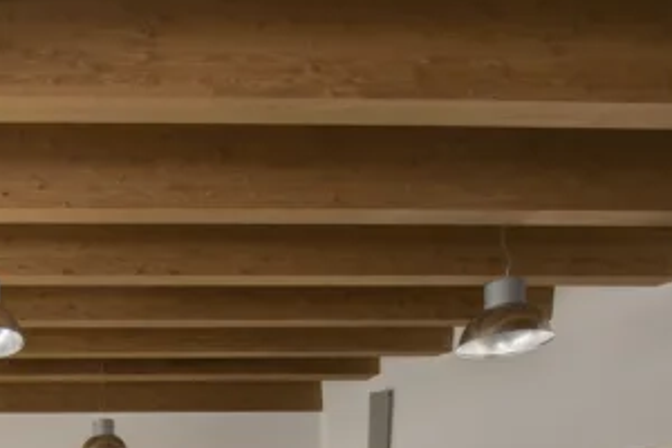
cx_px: -22
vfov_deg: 25.2
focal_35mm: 42
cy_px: 650
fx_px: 784
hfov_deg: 39.9
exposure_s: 1/8
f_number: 10
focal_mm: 14
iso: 100
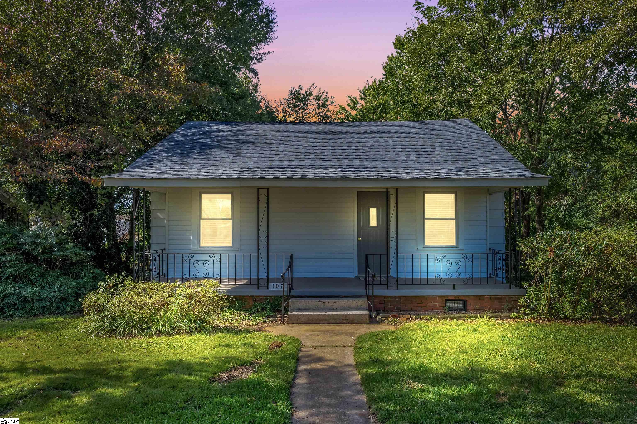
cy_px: 212
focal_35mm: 16
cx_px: 318
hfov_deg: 96.7
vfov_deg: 73.7
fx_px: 283
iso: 320
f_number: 9
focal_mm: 16
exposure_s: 1/250
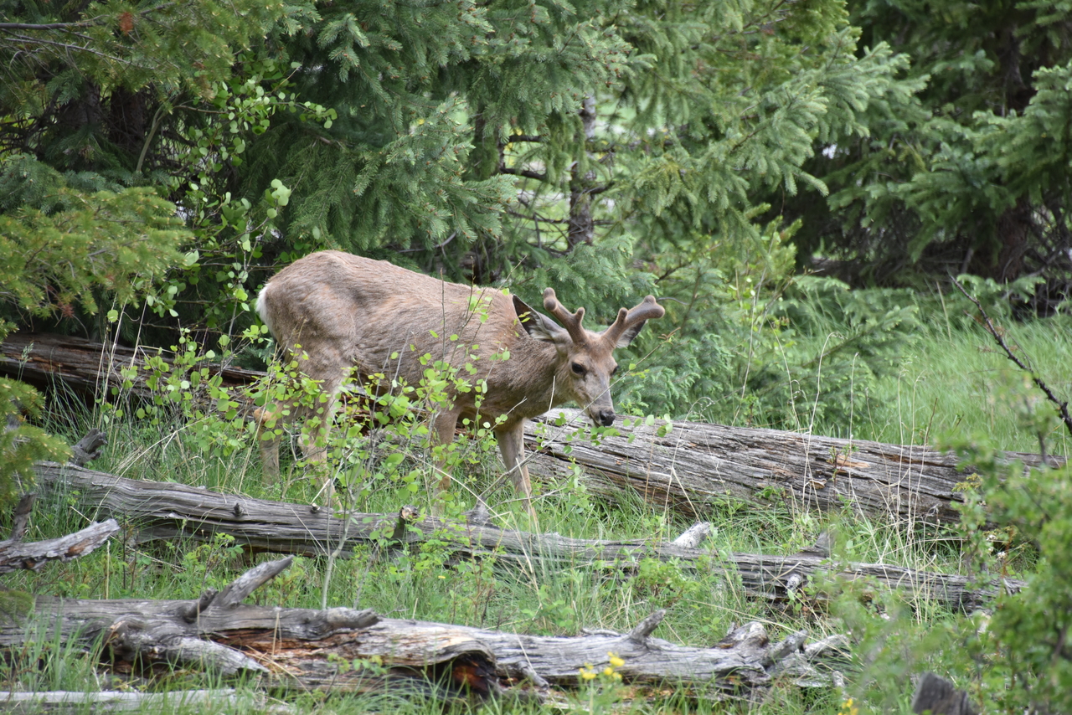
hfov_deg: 6.9
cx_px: 536
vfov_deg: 4.6
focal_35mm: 300
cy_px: 358
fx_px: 8935
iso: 1250
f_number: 5.6
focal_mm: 300
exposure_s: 1/640
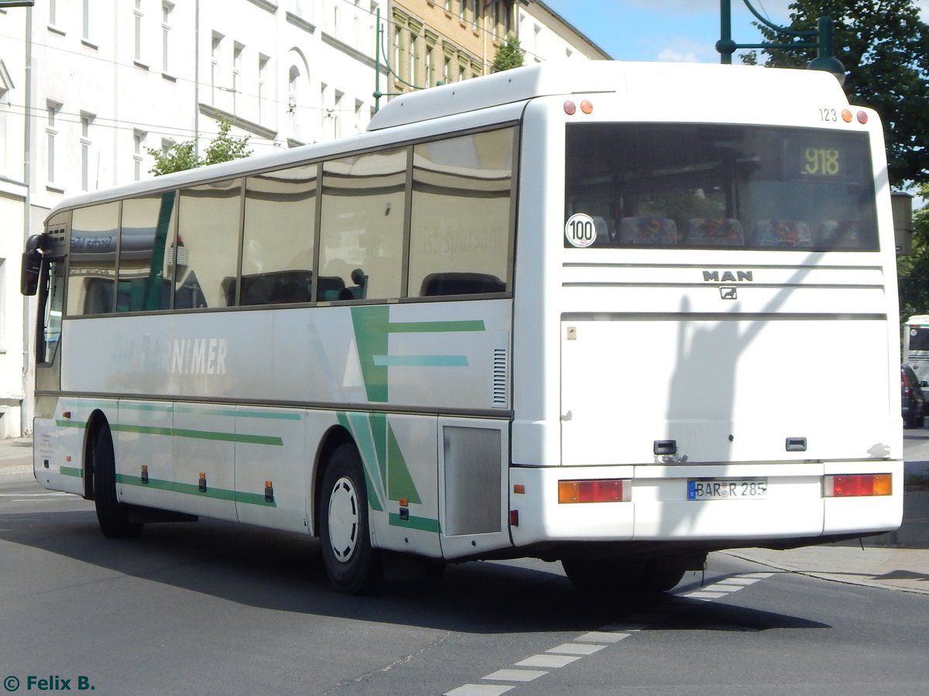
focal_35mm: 75
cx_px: 464
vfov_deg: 19.6
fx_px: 2012
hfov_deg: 26.0
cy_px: 348
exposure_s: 1/1500
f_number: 4.2
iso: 125
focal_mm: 13.5
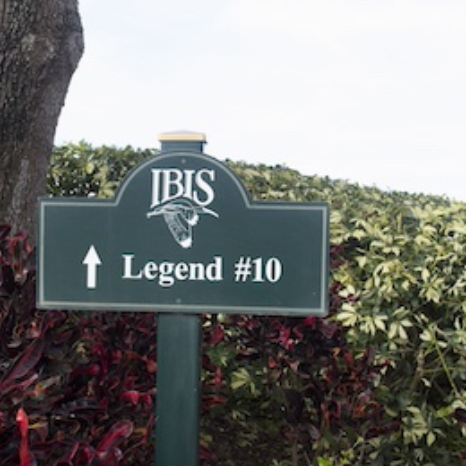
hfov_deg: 33.3
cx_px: 183
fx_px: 777
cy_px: 234
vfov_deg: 33.4
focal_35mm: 51
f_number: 5.6
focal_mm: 26
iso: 100
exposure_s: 1/125
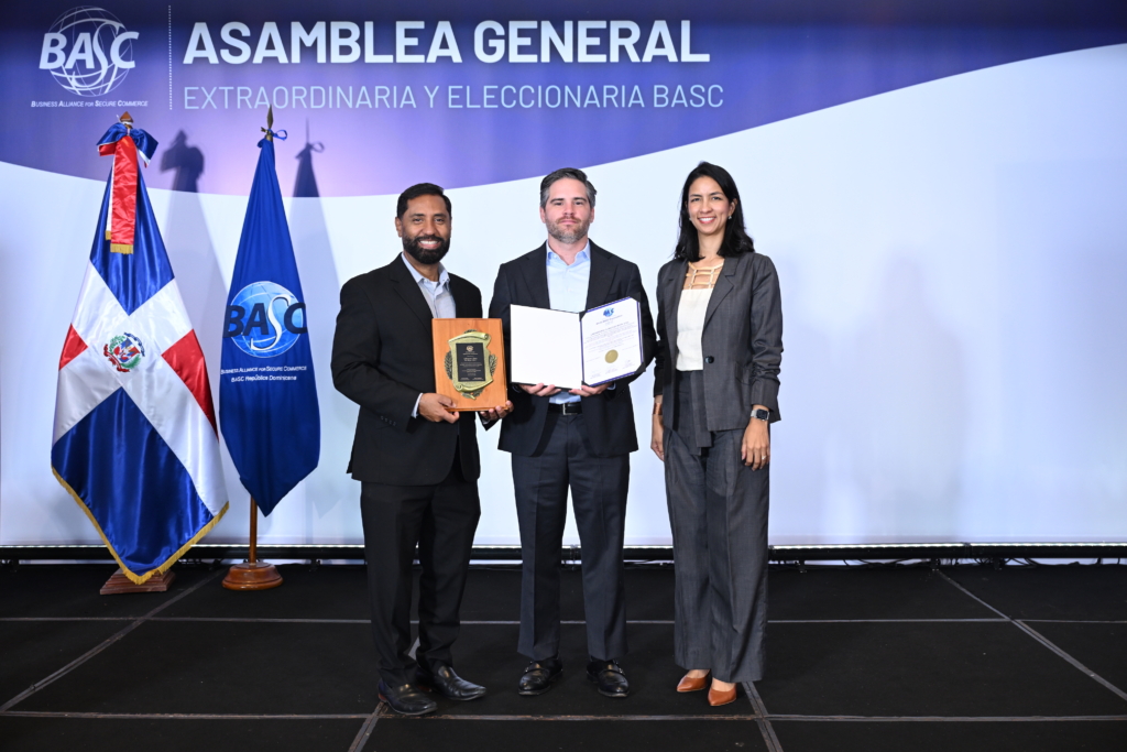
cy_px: 376
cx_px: 564
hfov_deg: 53.1
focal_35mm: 36
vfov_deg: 36.9
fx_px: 1127
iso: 1250
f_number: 3.5
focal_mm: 36
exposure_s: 1/250
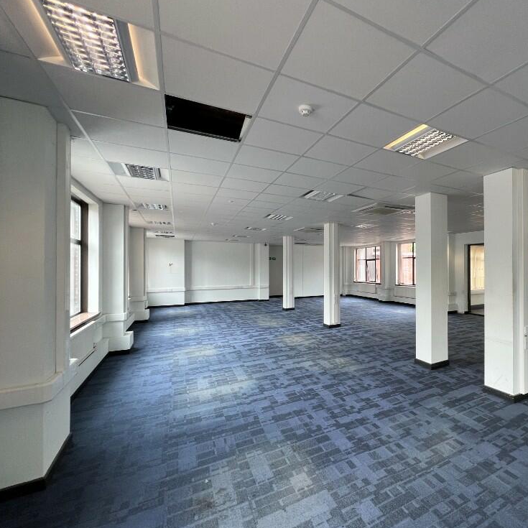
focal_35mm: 16
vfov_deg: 87.4
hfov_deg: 83.7
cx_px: 362
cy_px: 267
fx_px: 276
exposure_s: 1/100
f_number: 1.8
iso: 80
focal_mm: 1.57
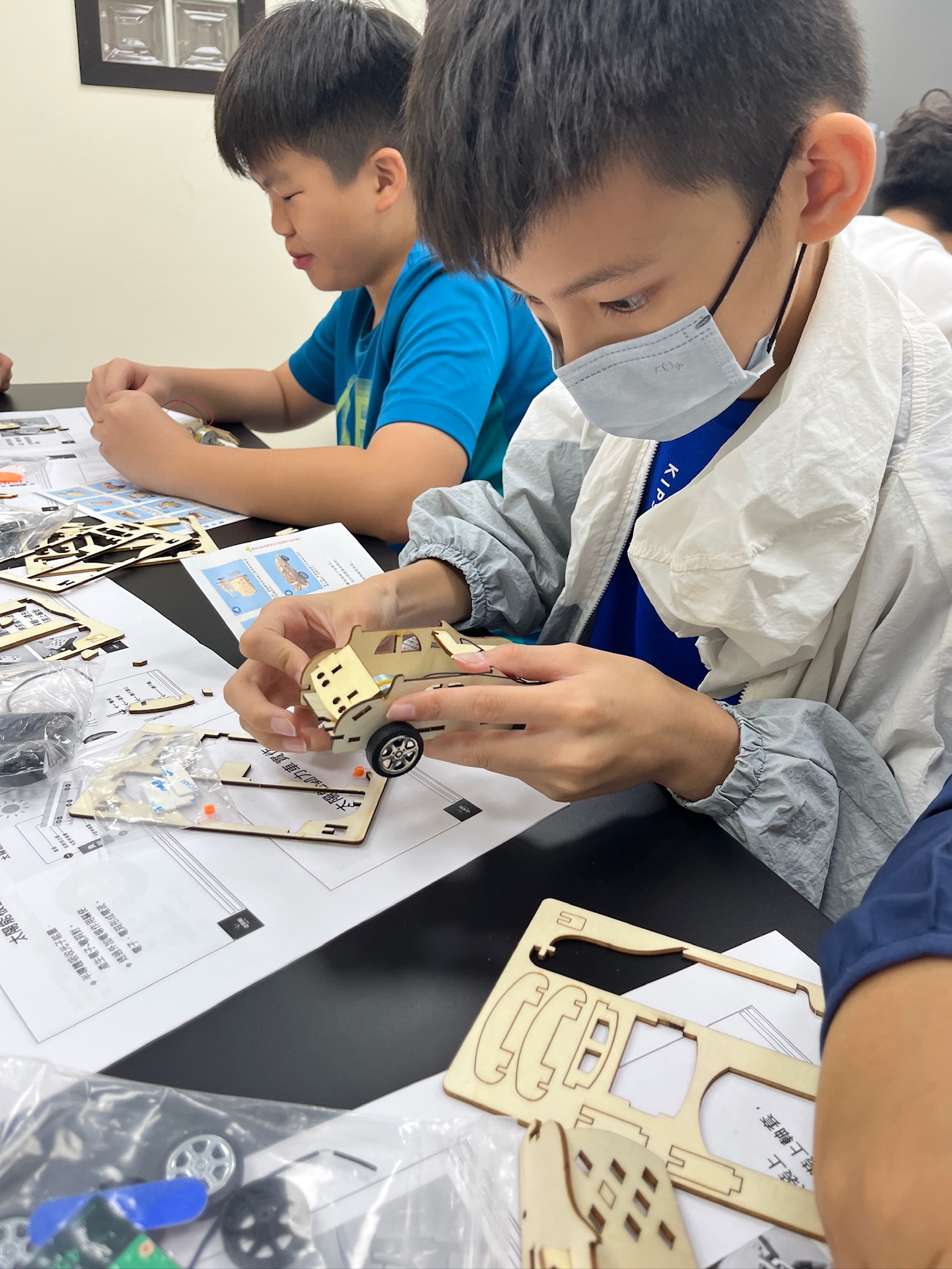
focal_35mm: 26
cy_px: 634
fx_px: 953
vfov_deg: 67.3
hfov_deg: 53.1
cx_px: 476
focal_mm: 5.1
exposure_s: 1/120
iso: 80
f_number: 1.6
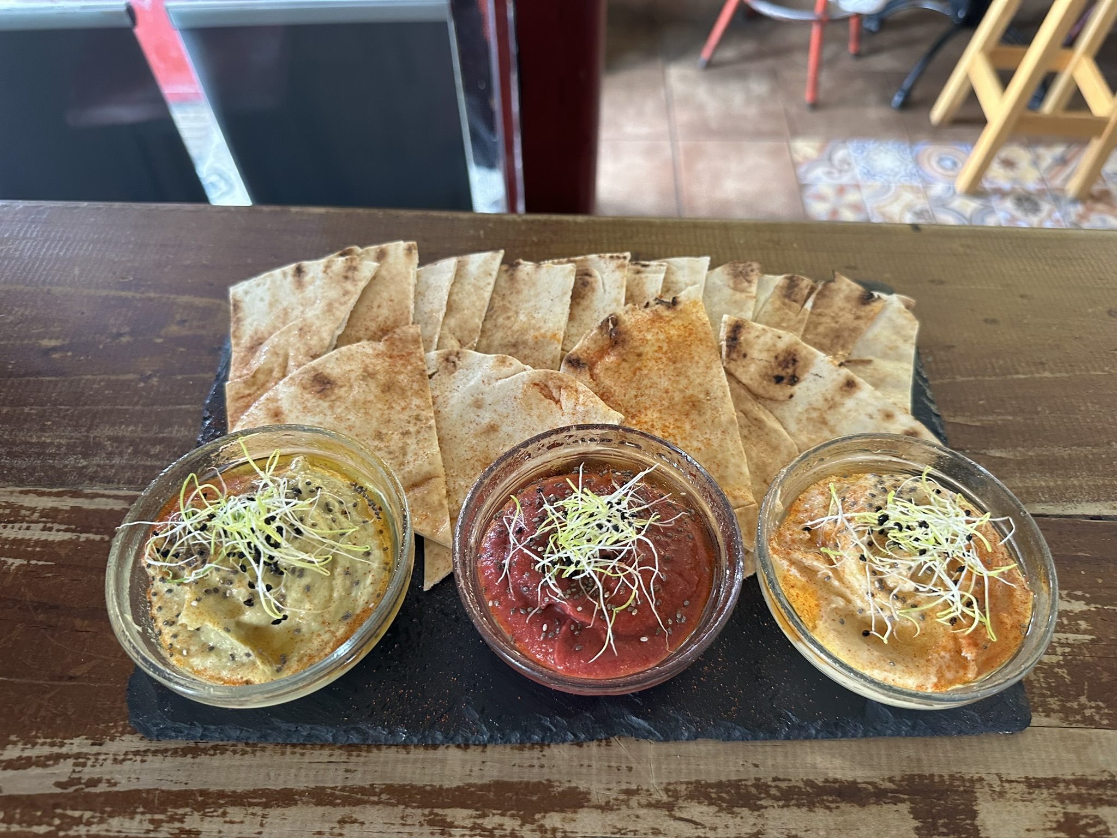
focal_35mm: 24
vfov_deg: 56.8
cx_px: 558
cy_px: 419
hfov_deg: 71.6
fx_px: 774
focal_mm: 6.86
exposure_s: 1/50
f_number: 1.78
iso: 500
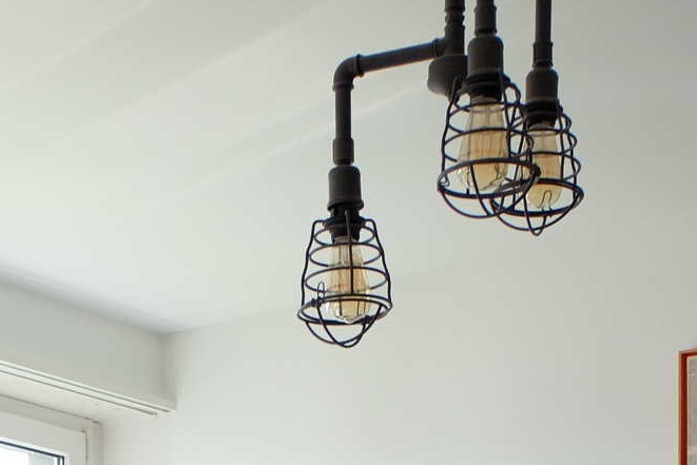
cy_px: 888
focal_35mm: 93
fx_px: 1801
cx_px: 158
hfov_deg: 21.7
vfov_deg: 13.0
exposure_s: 1/150
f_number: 2.8
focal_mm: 16
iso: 200
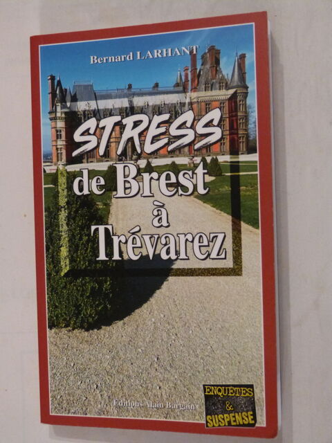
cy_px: 222
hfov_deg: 25.7
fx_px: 729
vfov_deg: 33.8
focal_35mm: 57
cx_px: 166
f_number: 3.2
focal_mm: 10.2
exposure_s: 1/15
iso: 800
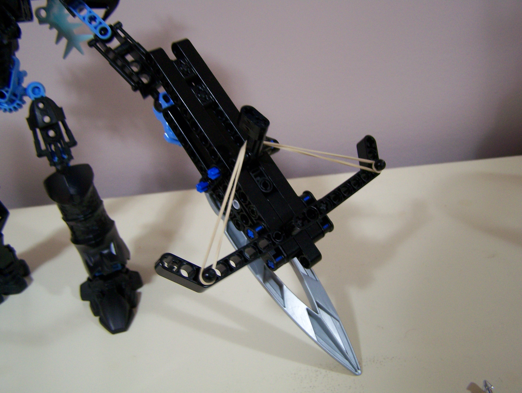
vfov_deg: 37.8
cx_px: 261
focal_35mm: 38
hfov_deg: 48.9
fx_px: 573
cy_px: 196
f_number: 2.8
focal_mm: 6.3
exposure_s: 1/8
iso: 160
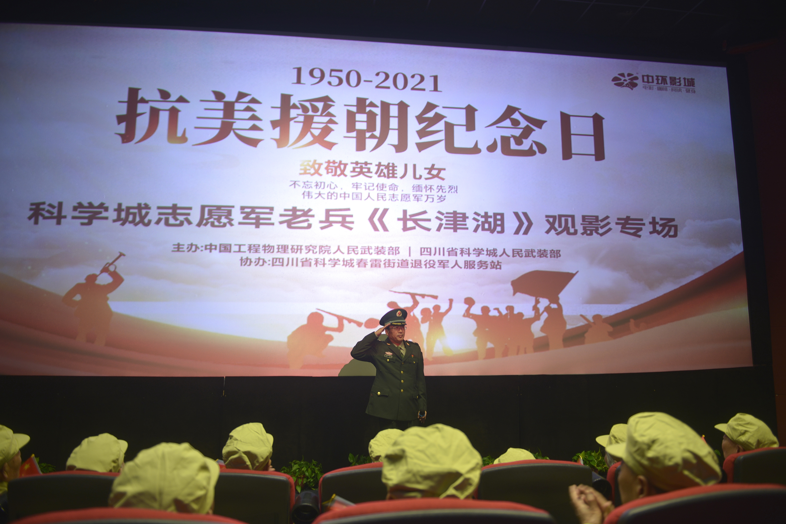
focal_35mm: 24
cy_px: 262
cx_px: 393
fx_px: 524
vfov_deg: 53.2
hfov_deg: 73.7
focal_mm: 24
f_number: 2.8
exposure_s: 1/20
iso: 200
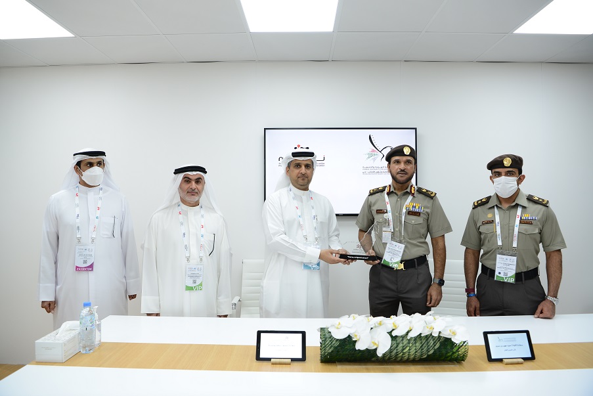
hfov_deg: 73.7
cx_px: 296
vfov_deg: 53.2
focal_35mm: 24
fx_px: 396
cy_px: 198
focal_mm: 24
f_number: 4
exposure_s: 1/80
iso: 640
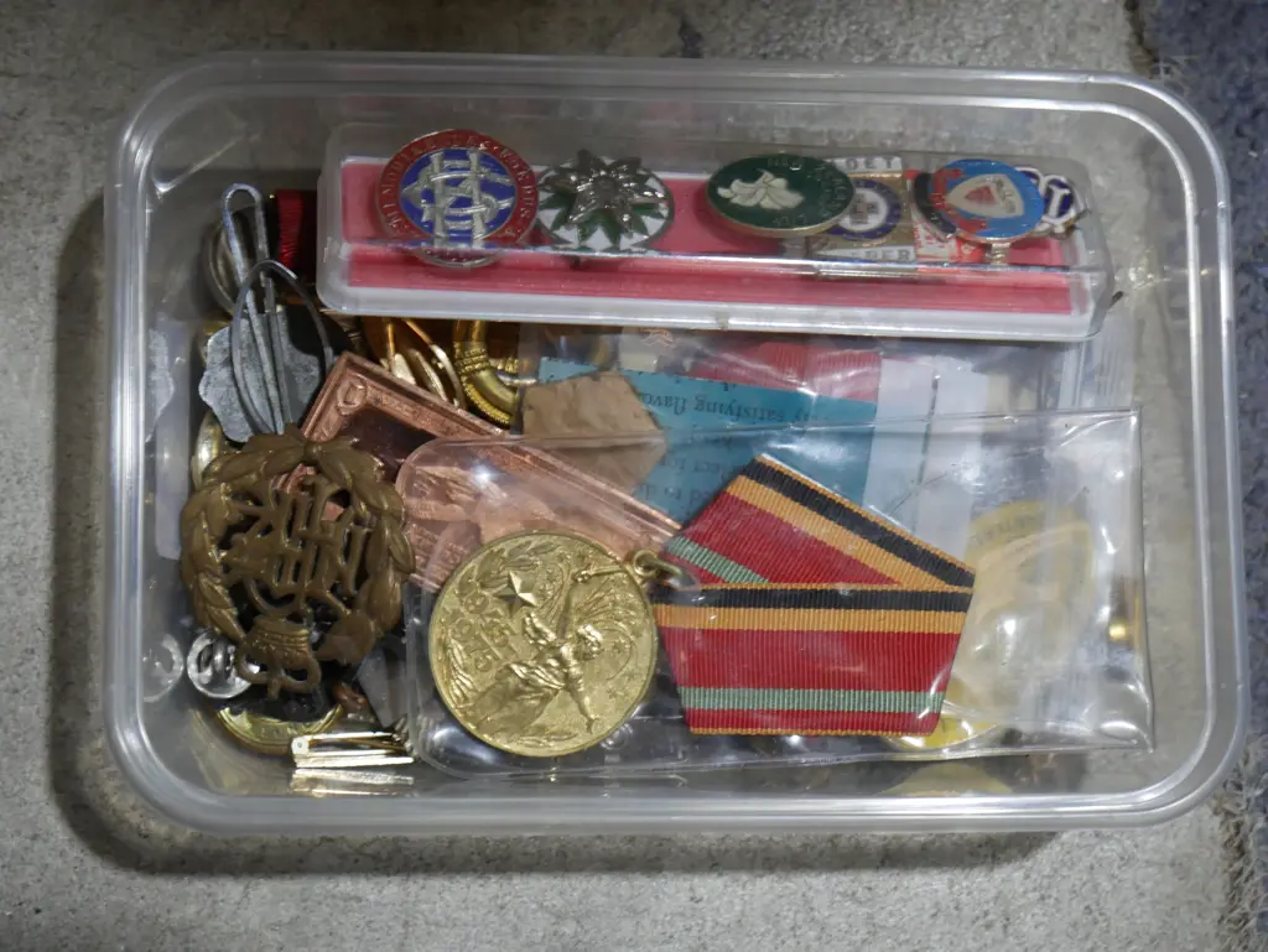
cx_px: 634
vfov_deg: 22.9
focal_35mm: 64
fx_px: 2345
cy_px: 476
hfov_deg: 30.3
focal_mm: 32
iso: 640
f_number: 5.4
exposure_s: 1/80
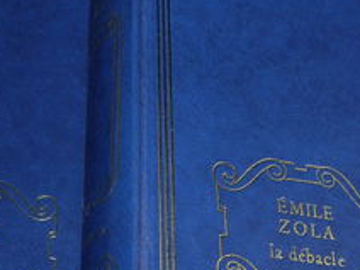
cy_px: -31
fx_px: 1061
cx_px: 117
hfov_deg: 19.2
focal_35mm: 102
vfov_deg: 14.2
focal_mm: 7.5
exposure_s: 1/45.2
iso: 50
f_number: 2.7
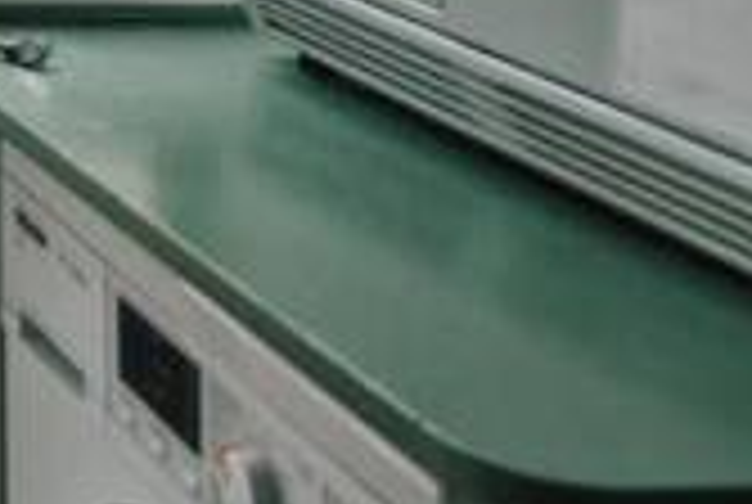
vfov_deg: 13.6
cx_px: -718
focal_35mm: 94
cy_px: -304
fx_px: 1967
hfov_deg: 16.7
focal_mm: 24
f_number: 5
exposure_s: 1/100
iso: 100
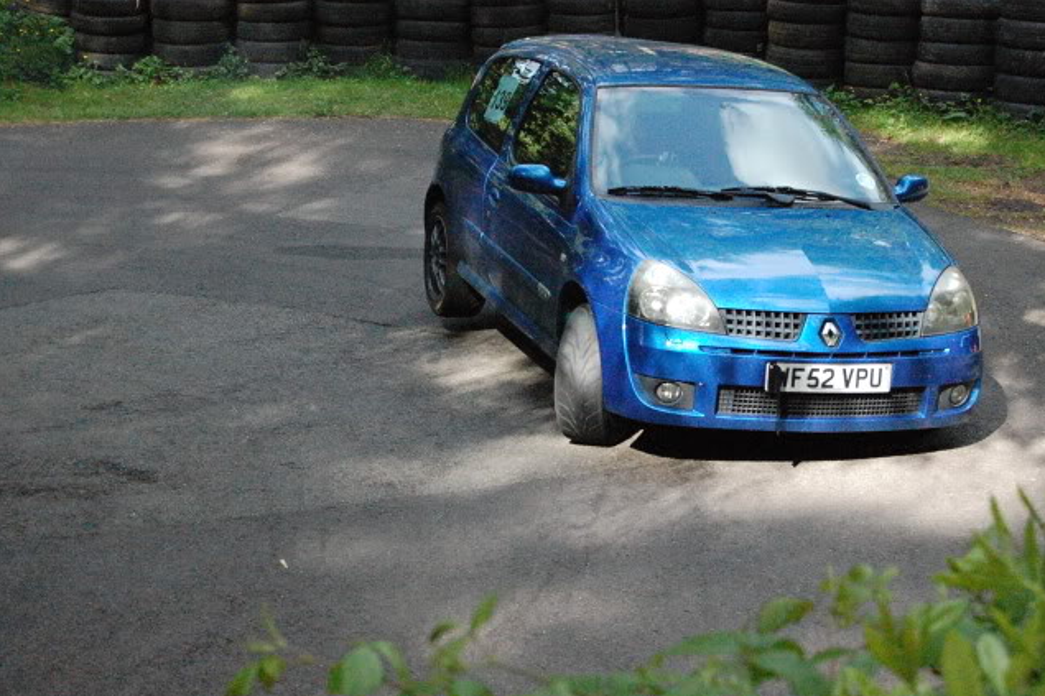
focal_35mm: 98
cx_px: 601
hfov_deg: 20.8
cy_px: 288
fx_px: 2844
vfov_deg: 13.9
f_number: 5.6
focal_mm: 52
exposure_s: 1/1600
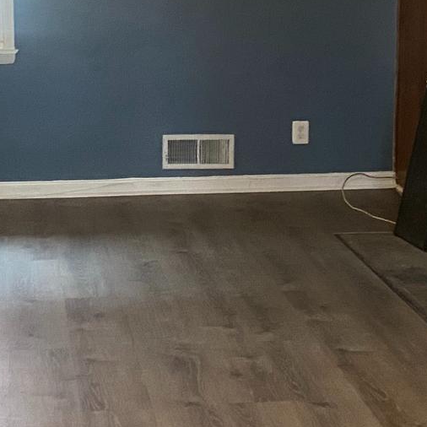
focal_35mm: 93
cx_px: 115
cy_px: 98
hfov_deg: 18.6
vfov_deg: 18.5
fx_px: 1298
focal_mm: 4.25
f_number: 1.8
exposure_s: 1/30
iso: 500
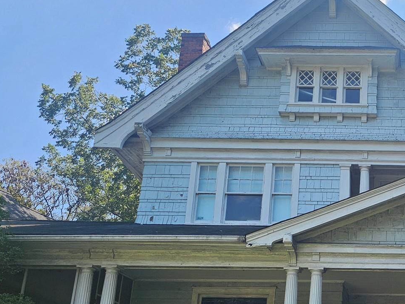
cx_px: 400
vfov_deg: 28.6
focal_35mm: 49
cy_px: 268
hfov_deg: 35.4
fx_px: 573
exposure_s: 1/511
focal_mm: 6.3
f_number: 1.7
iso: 16
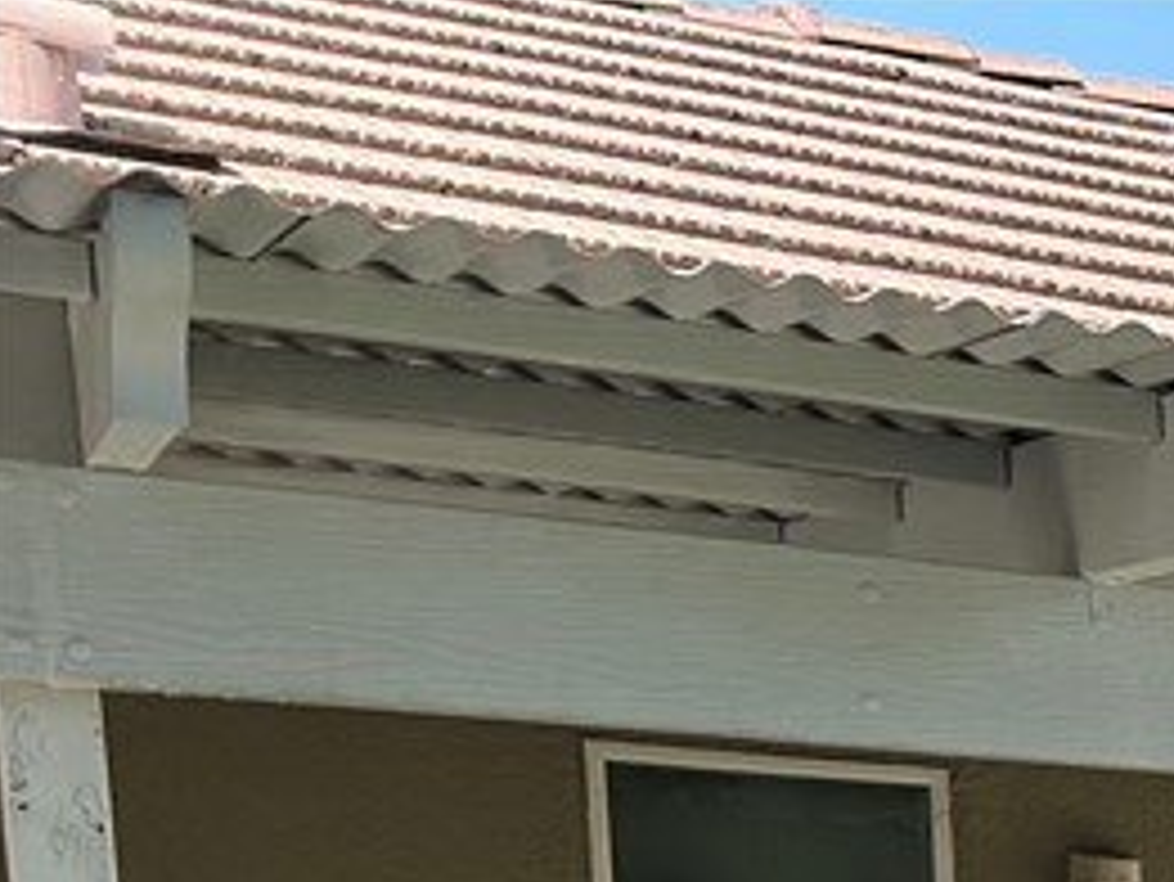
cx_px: 2290
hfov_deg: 15.6
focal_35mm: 102
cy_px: 1719
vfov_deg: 12.8
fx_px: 3461
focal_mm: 5.7
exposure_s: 1/2299
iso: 50
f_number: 1.5
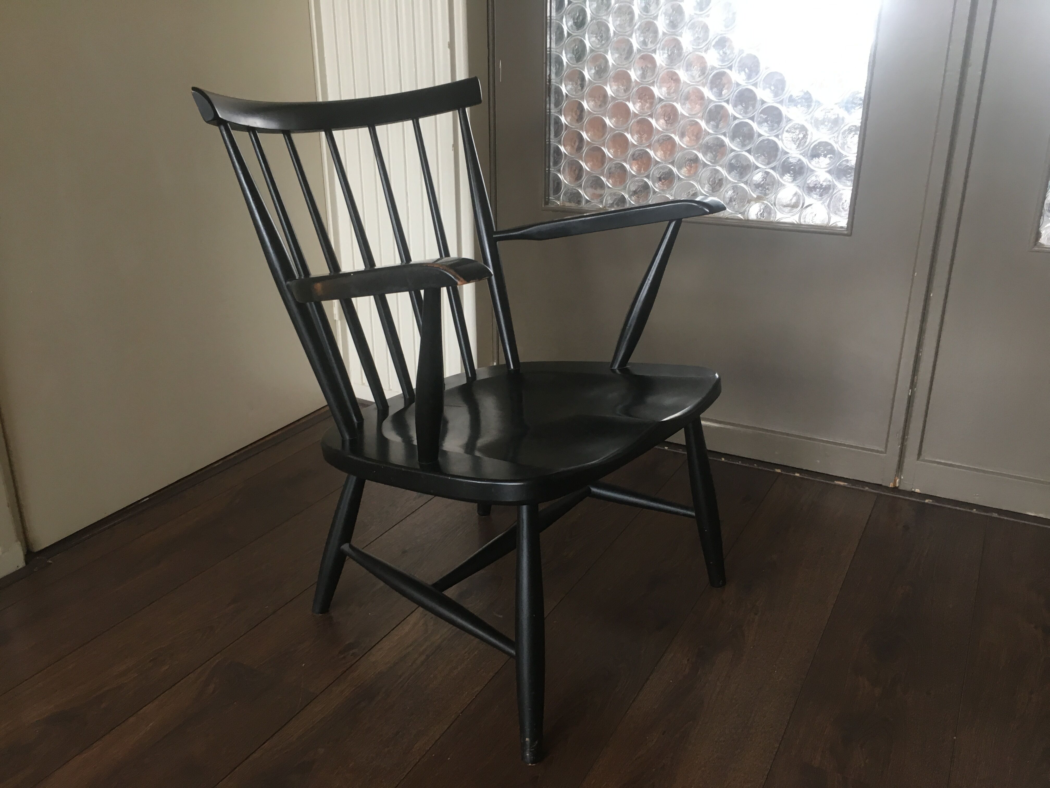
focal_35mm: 29
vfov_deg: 48.2
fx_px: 880
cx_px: 525
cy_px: 394
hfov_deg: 61.7
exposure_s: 1/33
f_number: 2.2
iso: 100
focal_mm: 4.15
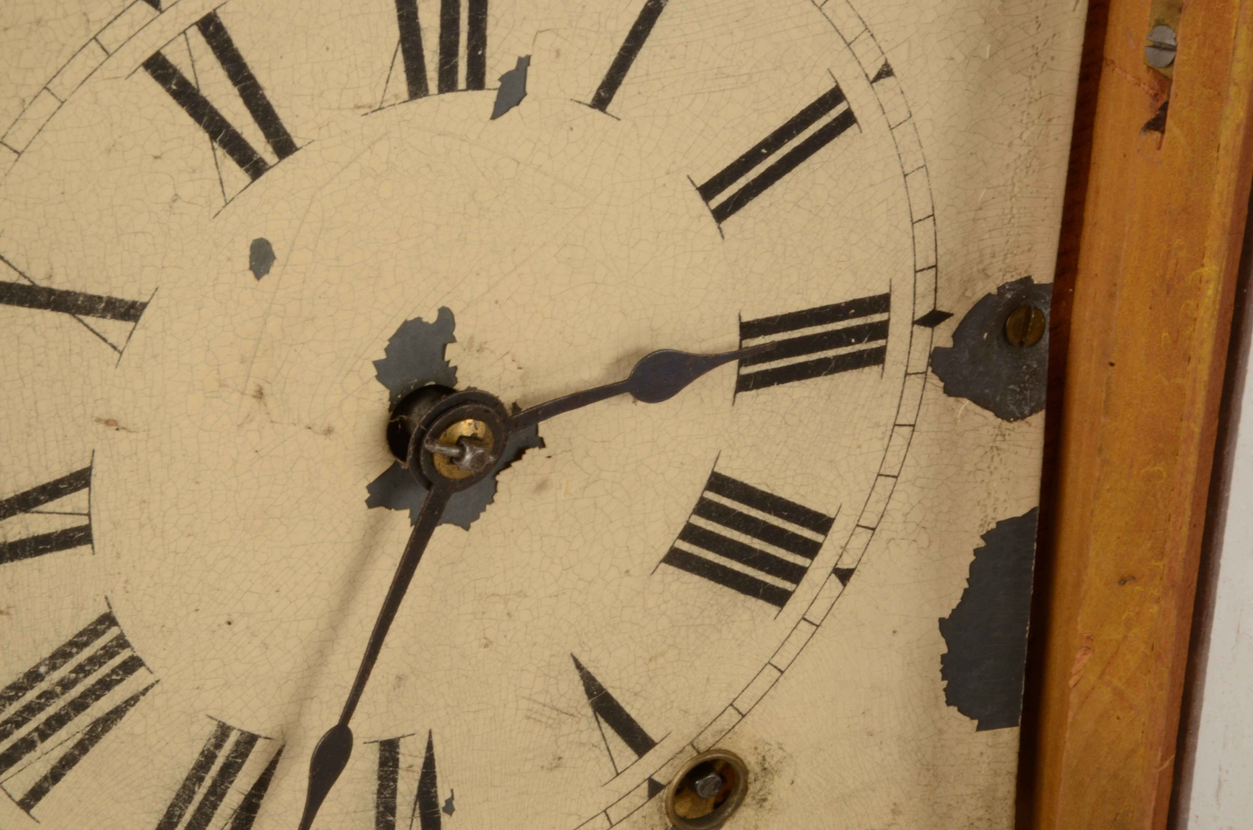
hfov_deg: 13.1
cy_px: 415
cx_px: 626
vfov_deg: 8.7
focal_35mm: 158
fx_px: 5471
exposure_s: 1/125
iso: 250
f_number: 36
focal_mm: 105
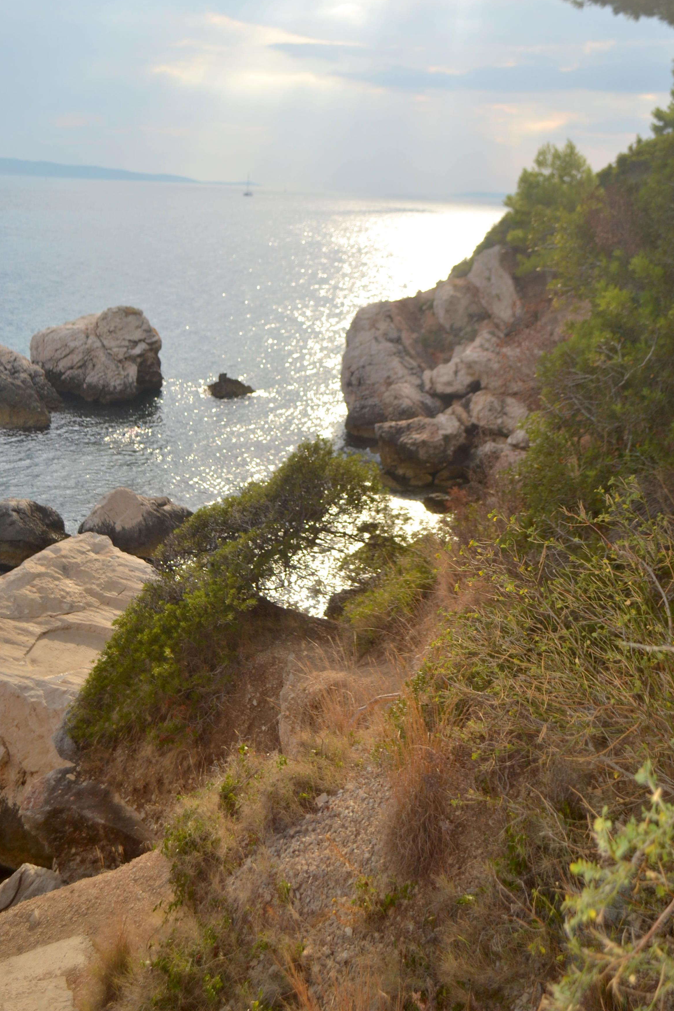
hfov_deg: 32.6
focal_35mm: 41
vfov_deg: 47.3
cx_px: 355
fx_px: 1151
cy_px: 446
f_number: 5
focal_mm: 24
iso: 100
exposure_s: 1/200
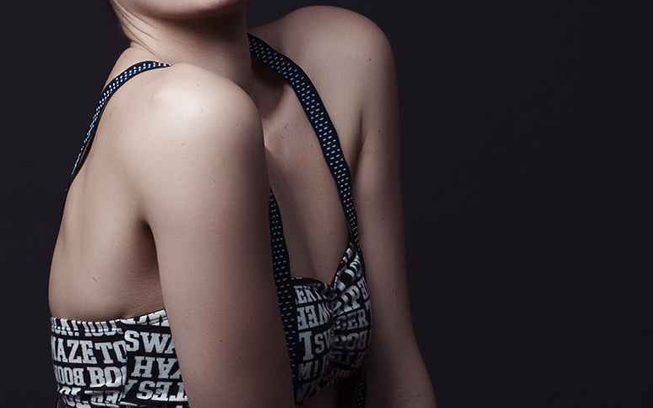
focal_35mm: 158
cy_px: 384
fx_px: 2812
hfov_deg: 13.2
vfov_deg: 8.3
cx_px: 273
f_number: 13
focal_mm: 50
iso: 200
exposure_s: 1/500
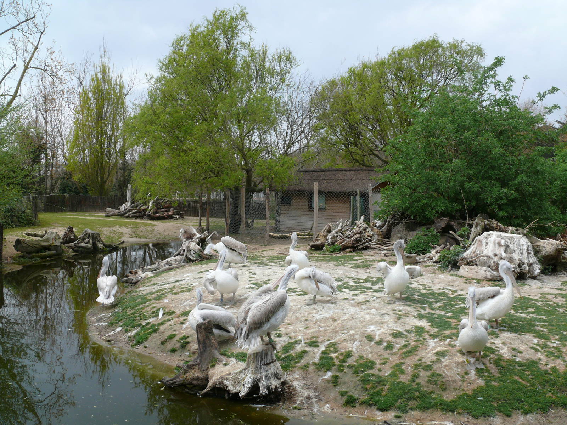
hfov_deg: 52.6
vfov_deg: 40.7
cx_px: 284
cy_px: 212
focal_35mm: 35
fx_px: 573
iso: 100
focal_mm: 7.4
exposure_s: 1/250
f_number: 5.6
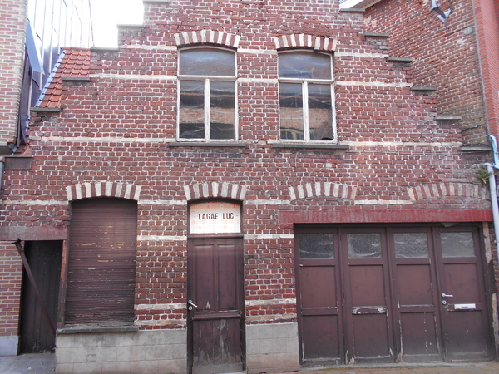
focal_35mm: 26
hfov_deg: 67.3
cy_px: 187
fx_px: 375
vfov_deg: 53.1
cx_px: 250
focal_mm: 4.6
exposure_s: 1/60
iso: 80
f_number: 3.2
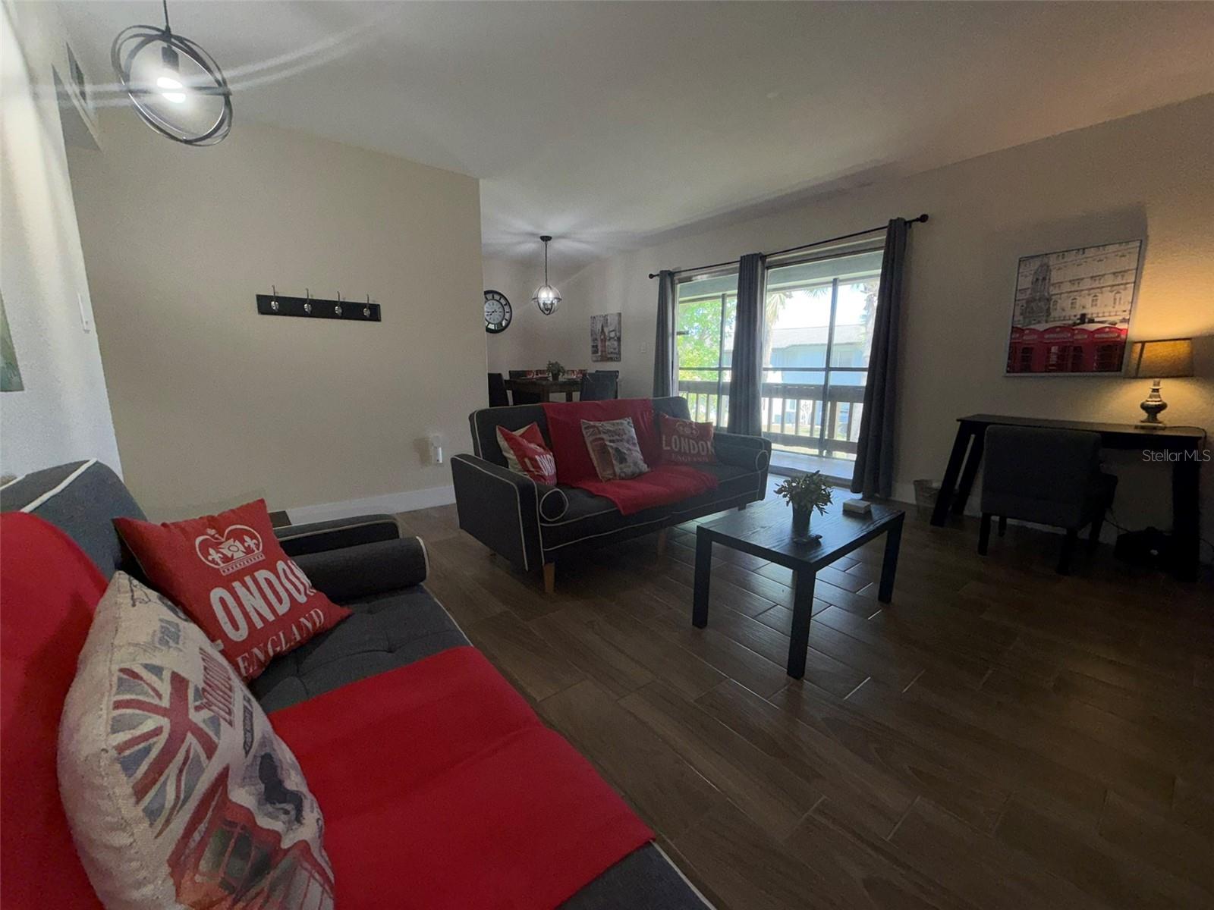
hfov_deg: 102.1
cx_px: 607
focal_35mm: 14
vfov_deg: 85.7
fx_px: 491
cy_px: 455
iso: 64
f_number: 2.2
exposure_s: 1/120
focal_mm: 2.22
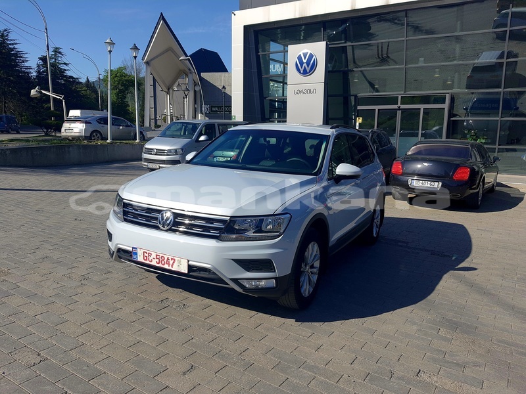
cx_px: 263
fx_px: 395
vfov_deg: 53.1
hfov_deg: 67.3
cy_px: 197
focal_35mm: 26
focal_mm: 4.32
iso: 50
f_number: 1.7
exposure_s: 1/3333
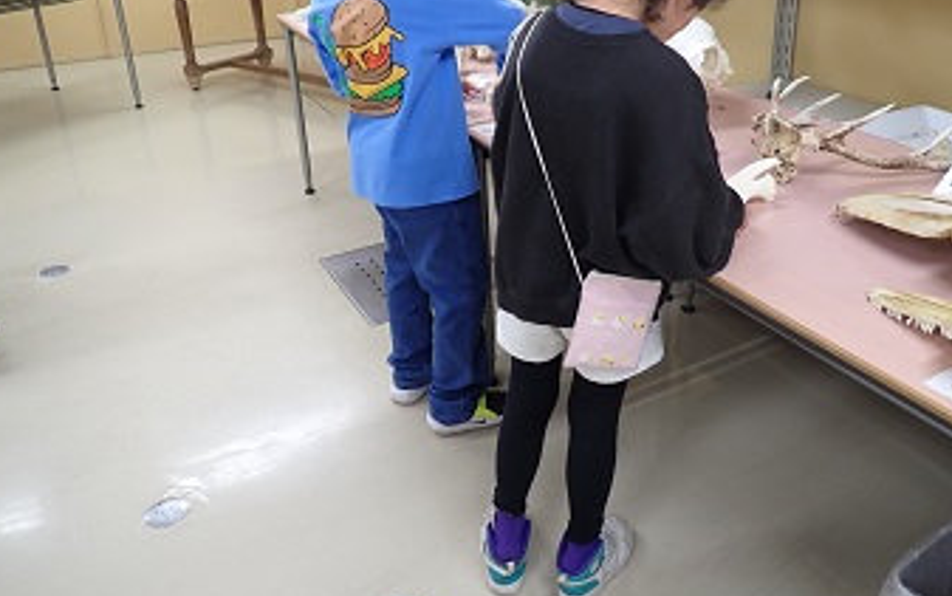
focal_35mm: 33
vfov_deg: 38.1
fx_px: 857
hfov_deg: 57.8
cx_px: 554
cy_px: 219
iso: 200
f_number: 2
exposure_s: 1/125
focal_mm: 4.5
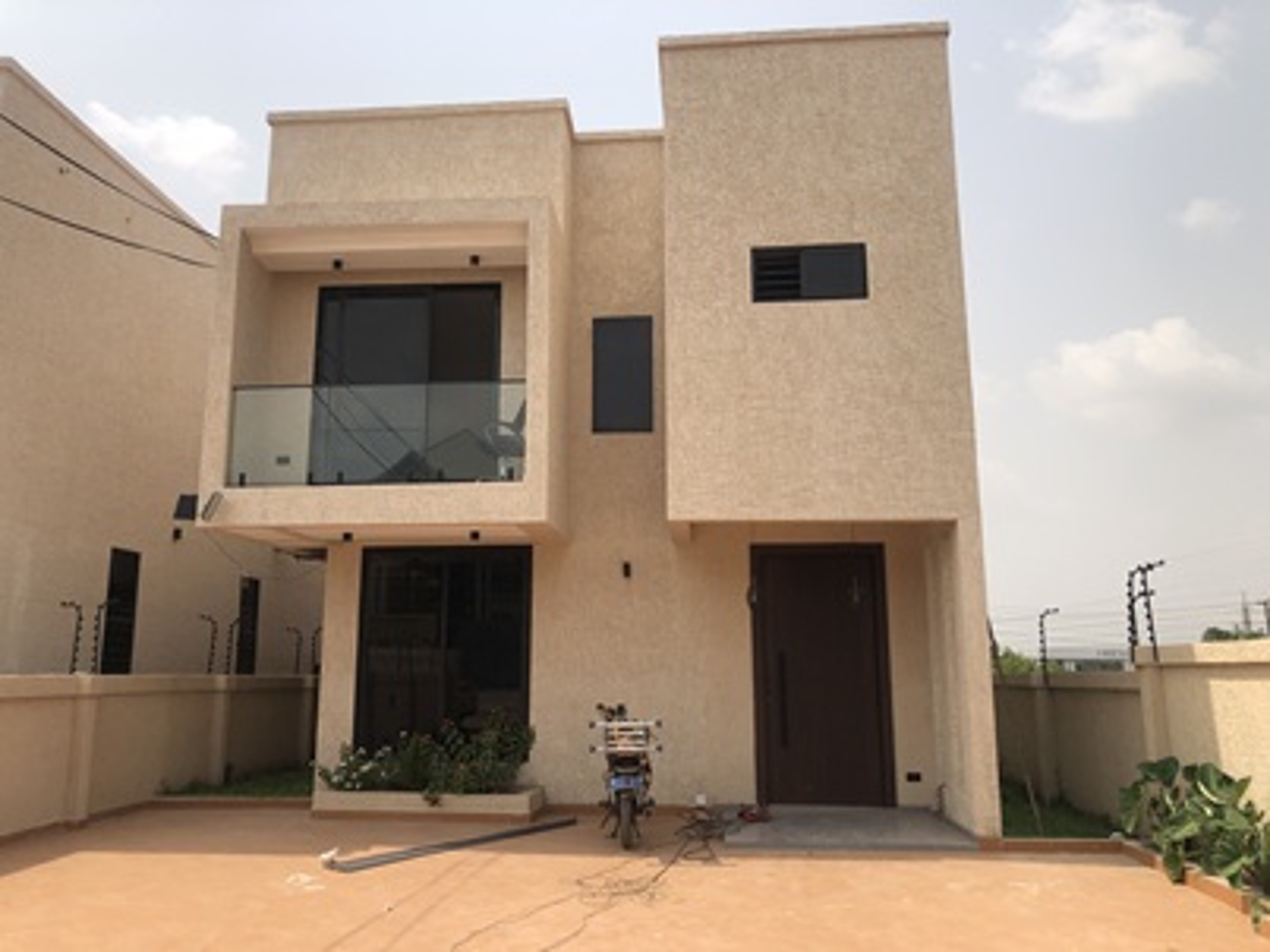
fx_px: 1027
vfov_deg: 49.7
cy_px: 476
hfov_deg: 63.5
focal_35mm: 28
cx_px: 635
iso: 20
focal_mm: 3.99
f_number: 1.8
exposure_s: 1/2000
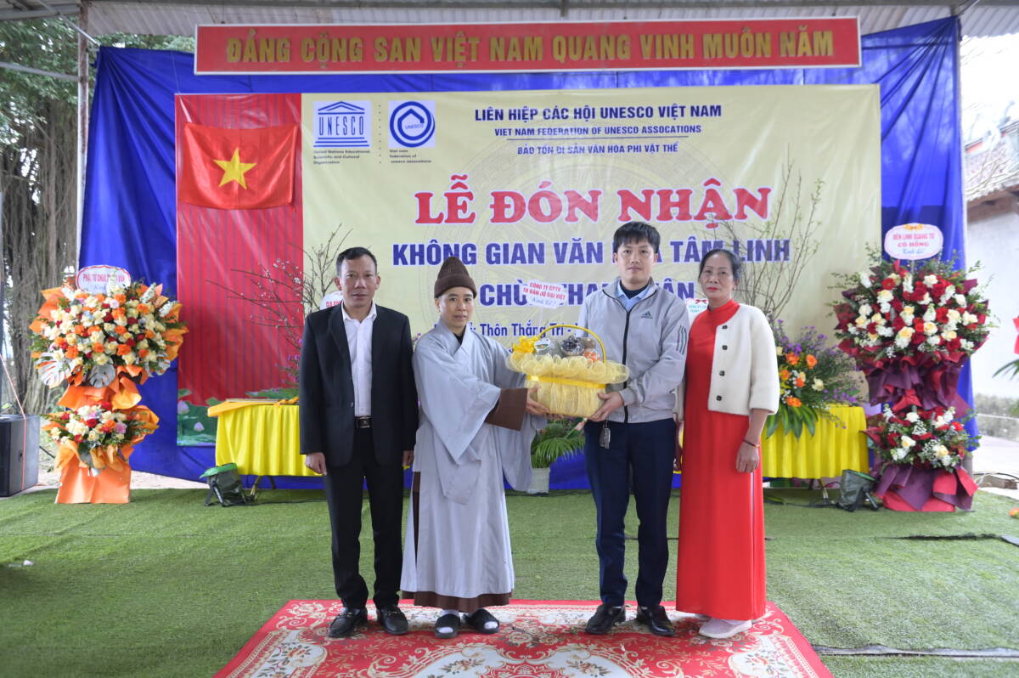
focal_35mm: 32
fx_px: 905
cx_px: 510
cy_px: 339
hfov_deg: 58.8
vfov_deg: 41.0
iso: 2000
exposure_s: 1/160
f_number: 4
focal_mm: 32
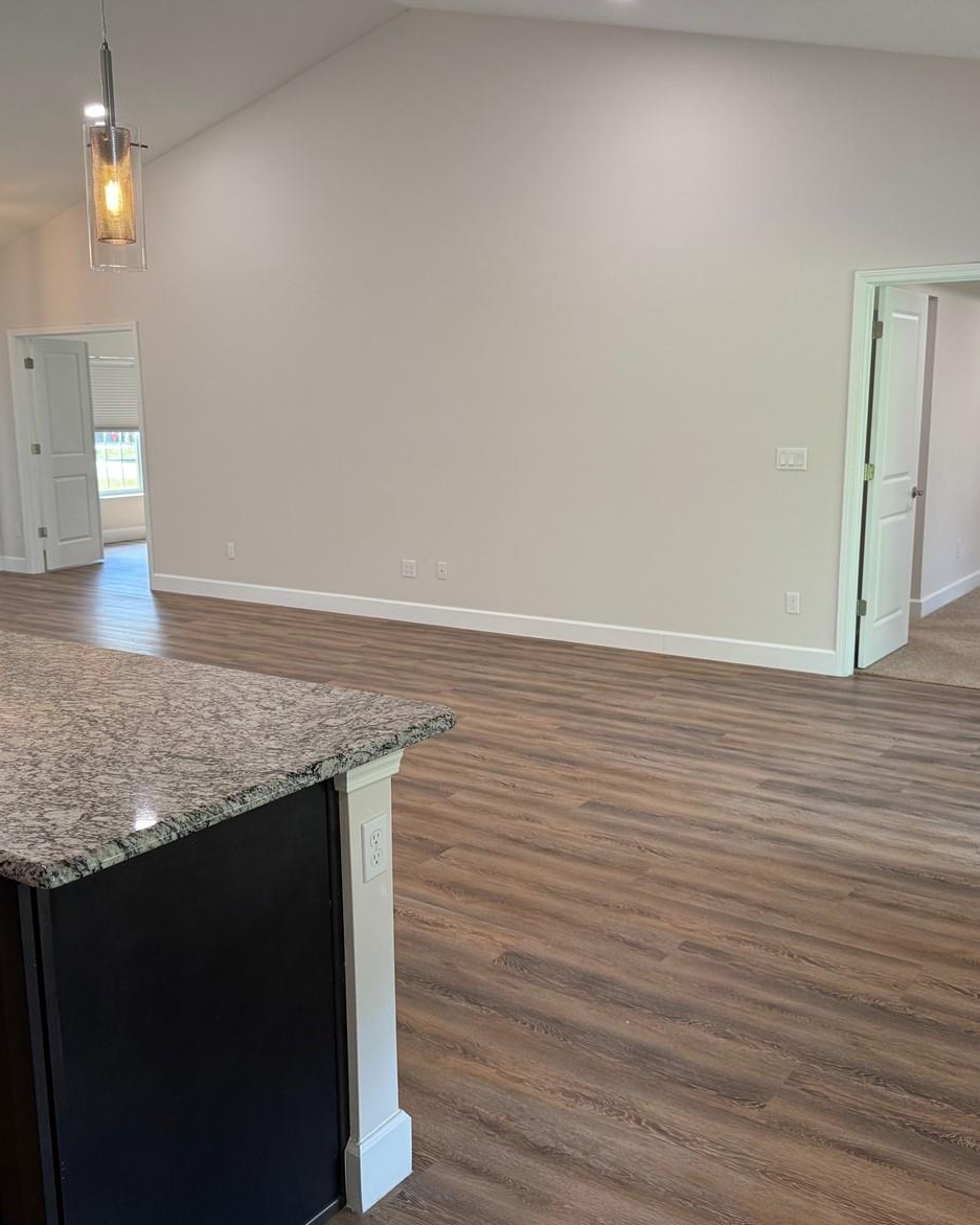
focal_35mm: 32
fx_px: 1160
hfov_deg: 45.8
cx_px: 472
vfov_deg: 55.7
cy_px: 622
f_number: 1.78
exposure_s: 1/120
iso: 200
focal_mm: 6.76
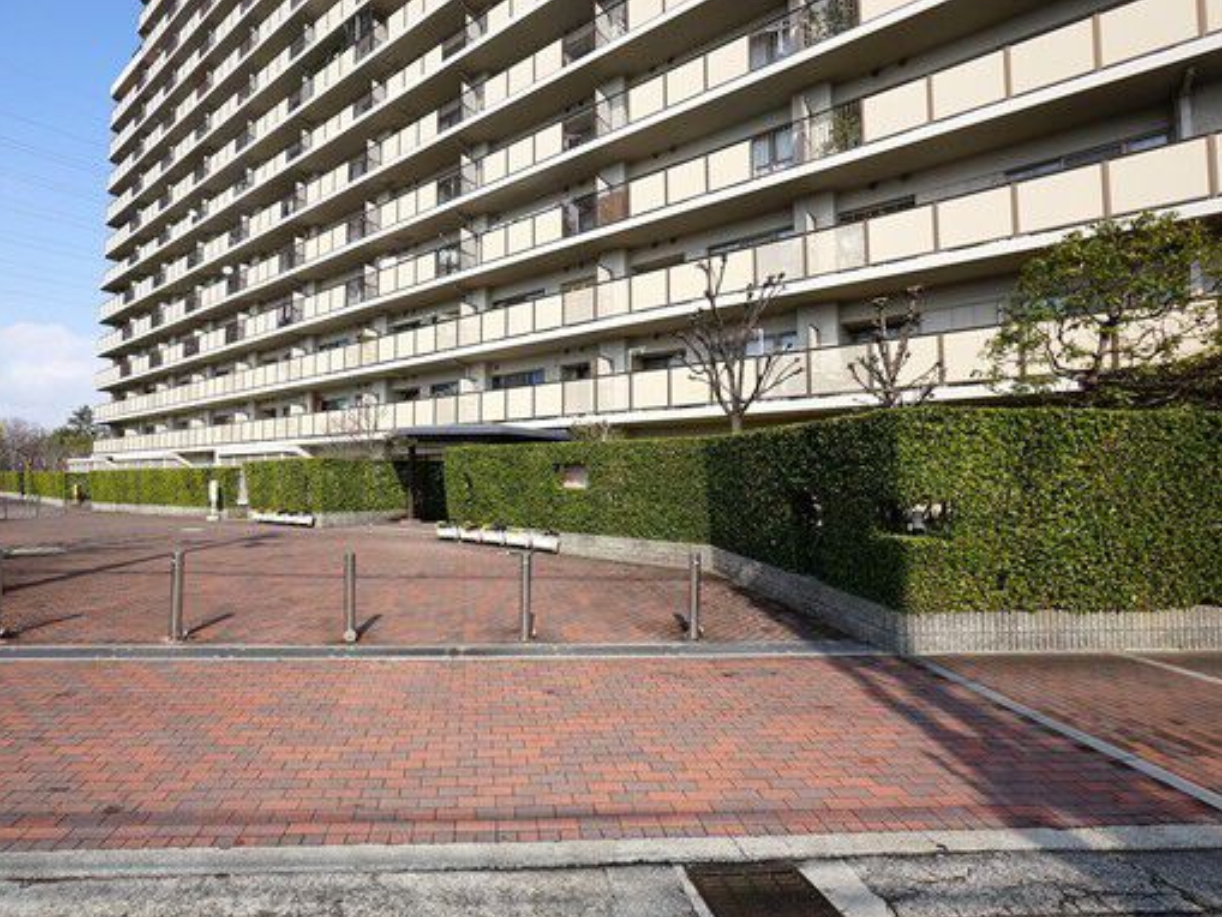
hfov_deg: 90.1
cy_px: 442
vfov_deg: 74.7
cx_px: 504
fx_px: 600
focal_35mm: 17
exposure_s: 1/80
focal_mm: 10
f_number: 13
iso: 100
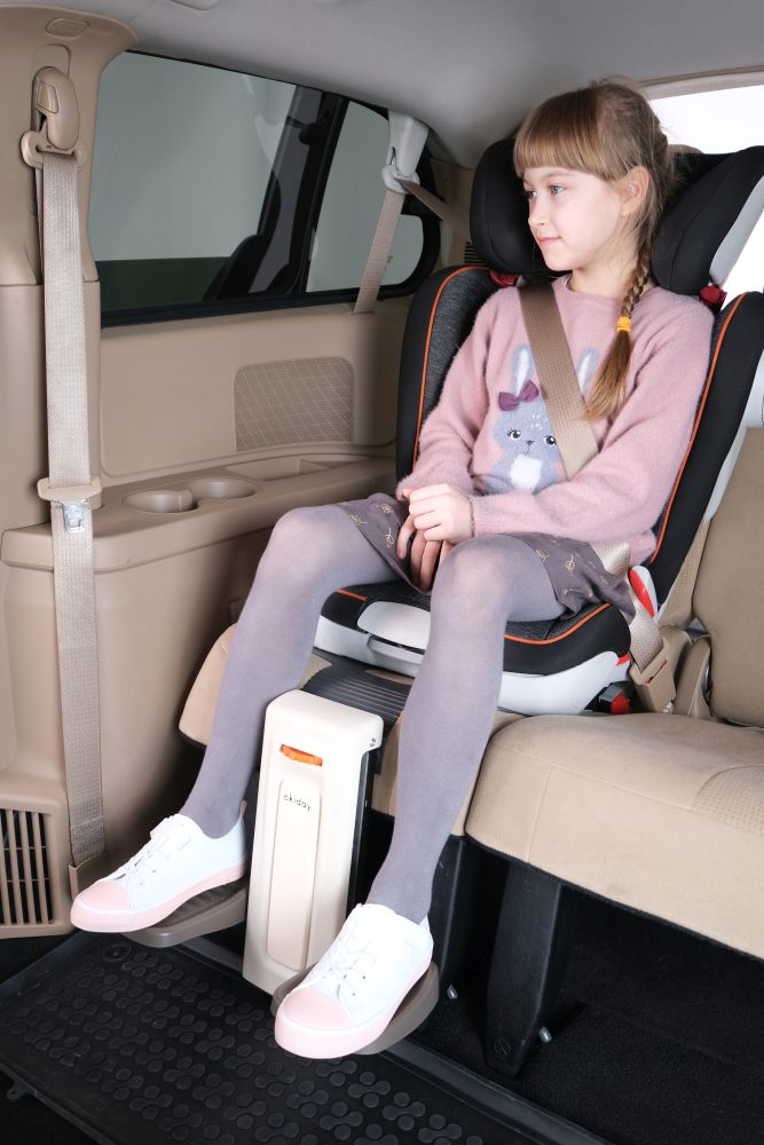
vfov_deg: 55.8
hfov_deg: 38.9
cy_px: 572
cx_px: 382
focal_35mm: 34
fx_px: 1082
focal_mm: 22.9
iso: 400
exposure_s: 1/60
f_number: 4.5
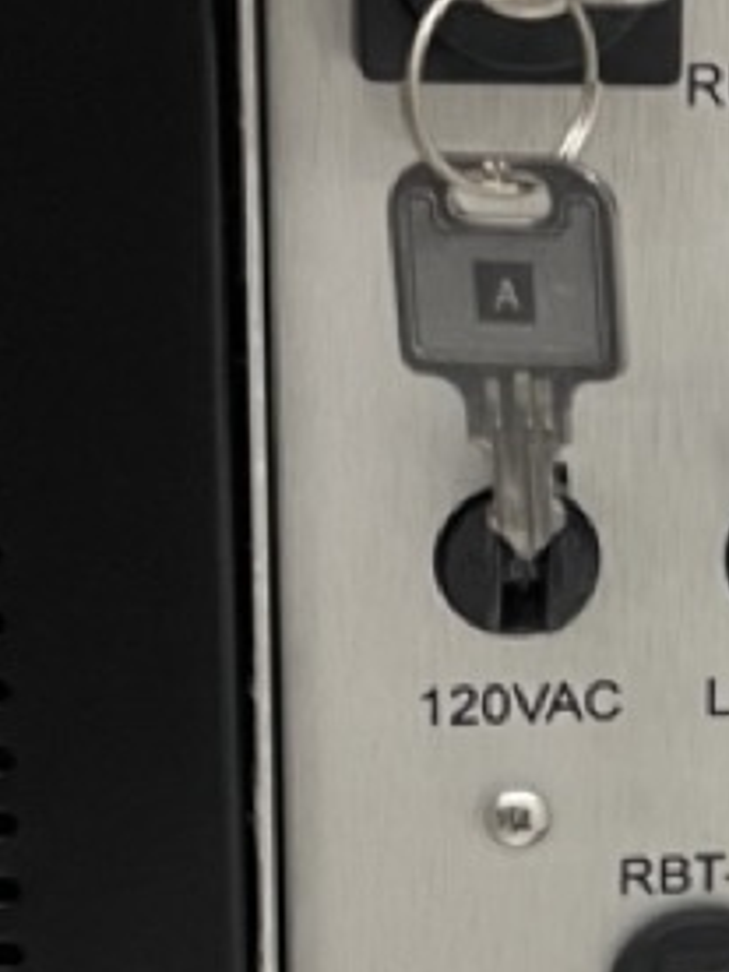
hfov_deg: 12.1
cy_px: 613
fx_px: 3257
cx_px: 1145
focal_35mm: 116
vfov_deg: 16.9
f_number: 1.6
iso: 320
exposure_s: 1/60
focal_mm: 5.1
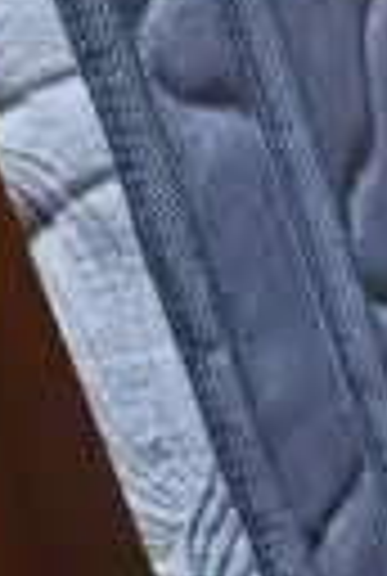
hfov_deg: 3.9
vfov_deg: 6.6
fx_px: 4795
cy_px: 1195
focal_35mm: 299
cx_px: 2236
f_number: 4
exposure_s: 1/60
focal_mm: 18
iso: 400
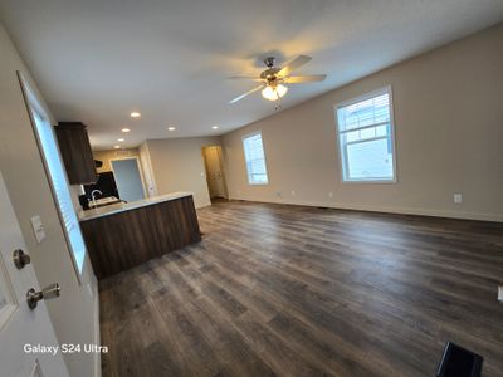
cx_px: 252
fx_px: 189
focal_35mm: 13
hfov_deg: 106.2
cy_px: 188
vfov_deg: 89.9
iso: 80
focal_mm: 2.2
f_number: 2.2
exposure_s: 1/60
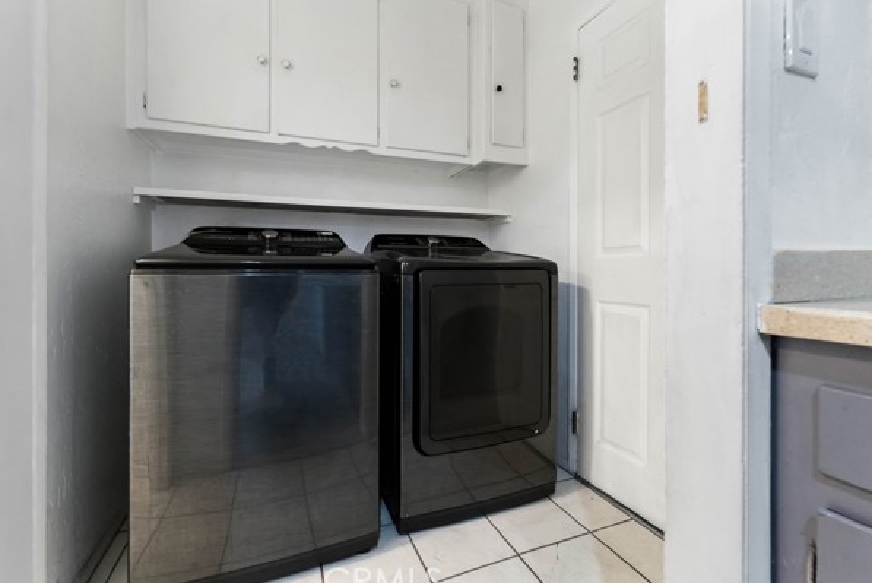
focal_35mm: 15
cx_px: 424
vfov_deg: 77.4
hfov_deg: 100.3
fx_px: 364
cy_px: 290
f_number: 5
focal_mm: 14
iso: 2000
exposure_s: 1/8
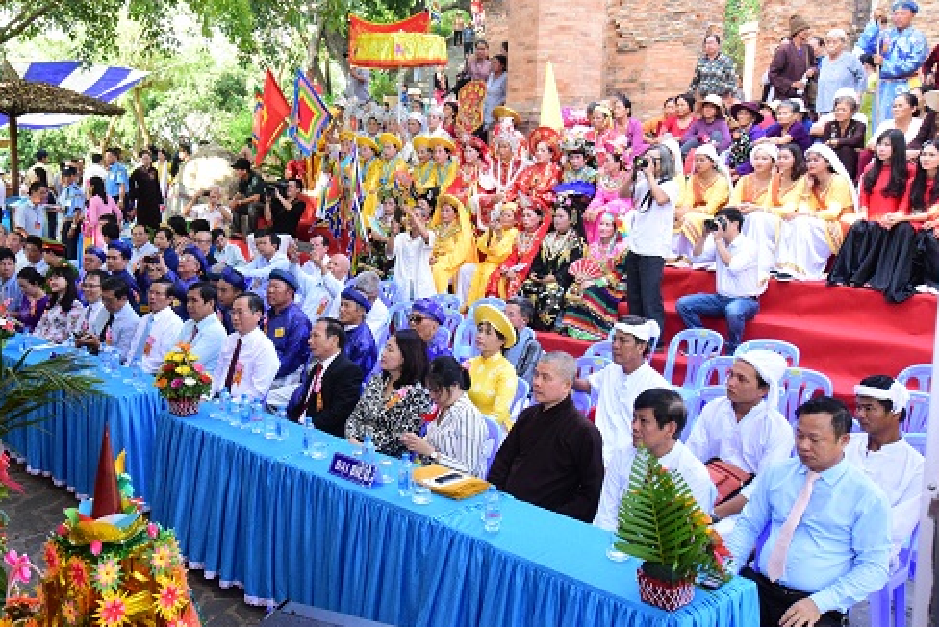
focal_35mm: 43
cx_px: 375
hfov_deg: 45.2
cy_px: 298
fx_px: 1122
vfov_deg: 31.2
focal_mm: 35
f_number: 14
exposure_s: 1/200
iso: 6400
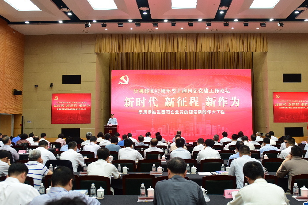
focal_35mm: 31
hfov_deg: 60.1
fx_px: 265
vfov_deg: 42.3
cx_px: 174
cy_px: 106
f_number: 4
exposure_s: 1/160
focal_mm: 24
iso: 1250
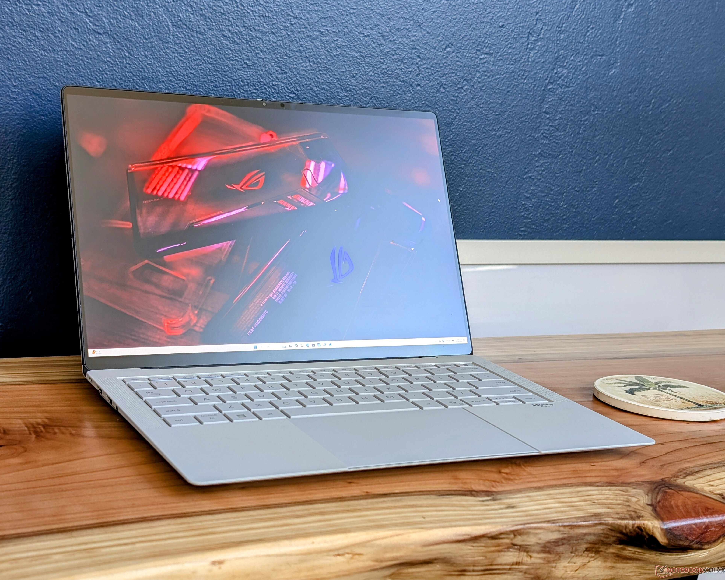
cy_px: 290
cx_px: 342
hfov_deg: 36.6
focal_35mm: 51
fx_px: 1094
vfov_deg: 29.7
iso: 27
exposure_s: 1/30
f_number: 1.68
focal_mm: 6.9
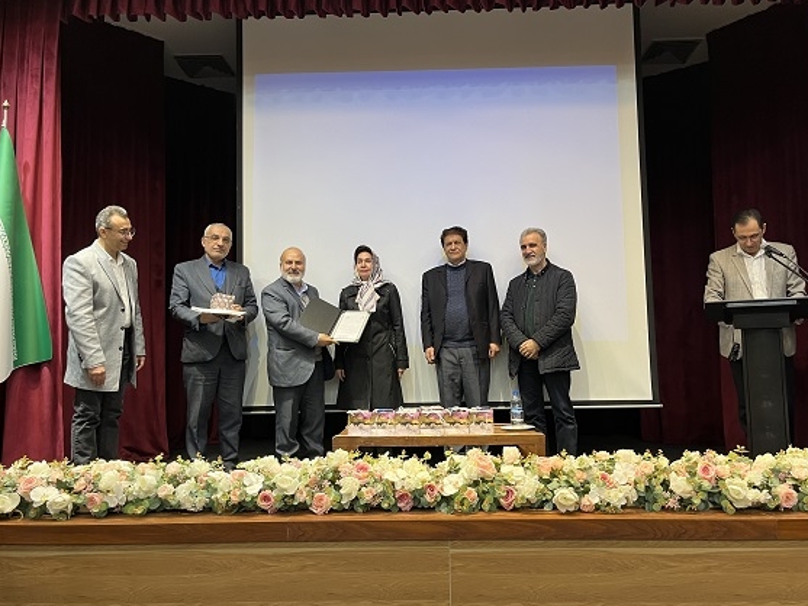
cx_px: 424
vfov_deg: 49.8
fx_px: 654
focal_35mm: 28
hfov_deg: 63.4
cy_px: 307
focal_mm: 5.1
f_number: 1.6
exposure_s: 1/50
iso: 80
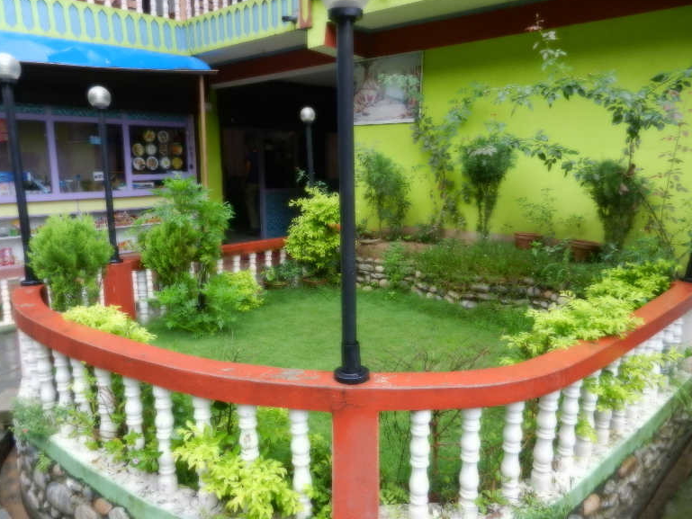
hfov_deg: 67.3
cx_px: 346
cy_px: 264
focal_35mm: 26
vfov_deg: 53.1
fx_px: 520
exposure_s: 1/30
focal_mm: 4.5
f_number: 3.5
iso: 320
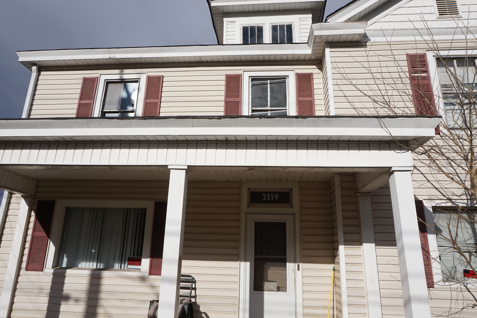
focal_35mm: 24
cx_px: 238
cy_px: 159
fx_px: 318
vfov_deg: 53.1
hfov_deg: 73.8
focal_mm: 16
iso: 100
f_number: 11
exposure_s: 1/320
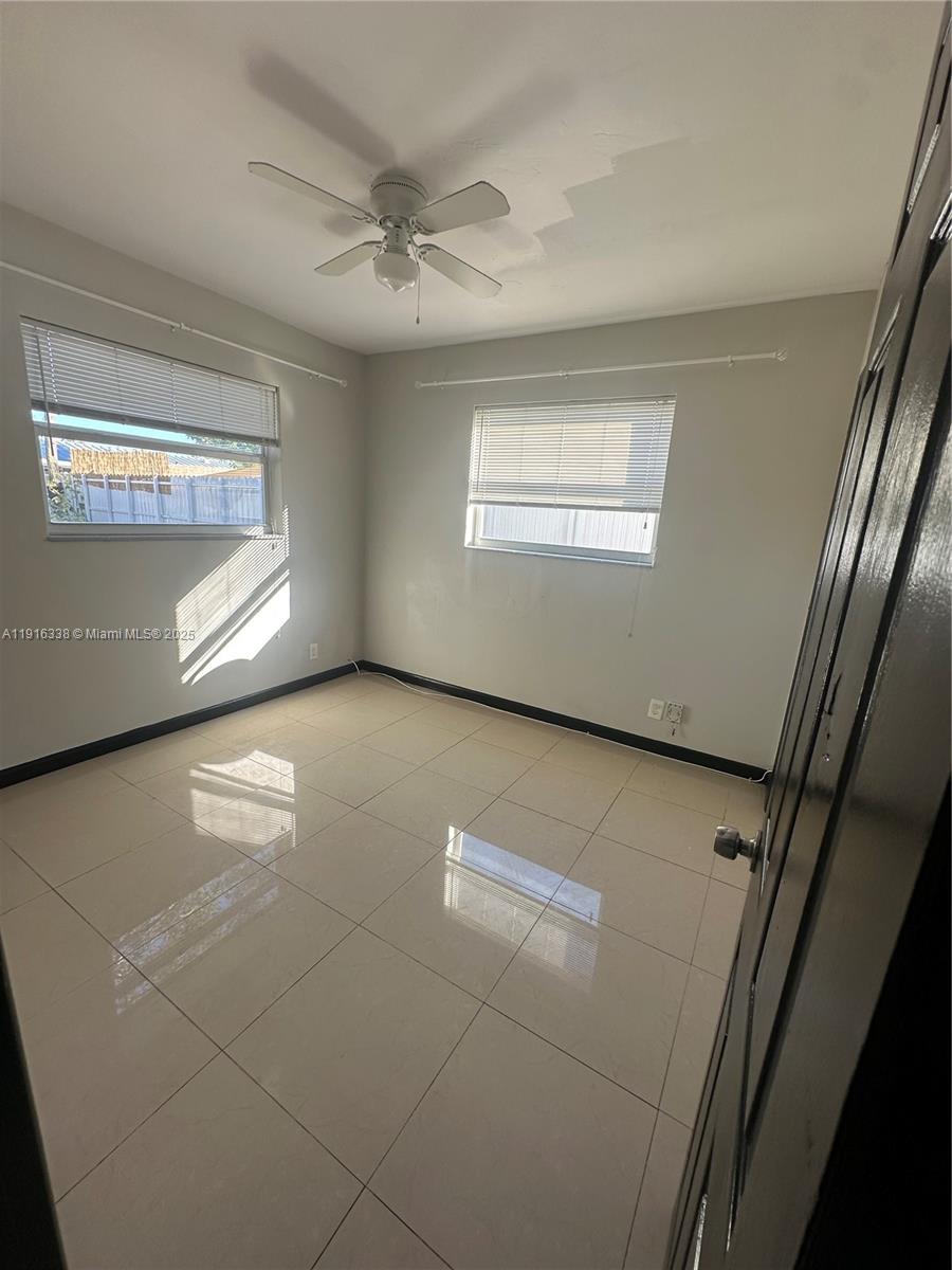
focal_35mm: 14
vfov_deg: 102.1
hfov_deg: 85.7
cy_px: 635
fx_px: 513
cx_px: 476
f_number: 2.2
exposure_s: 1/164
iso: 40
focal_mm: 2.22
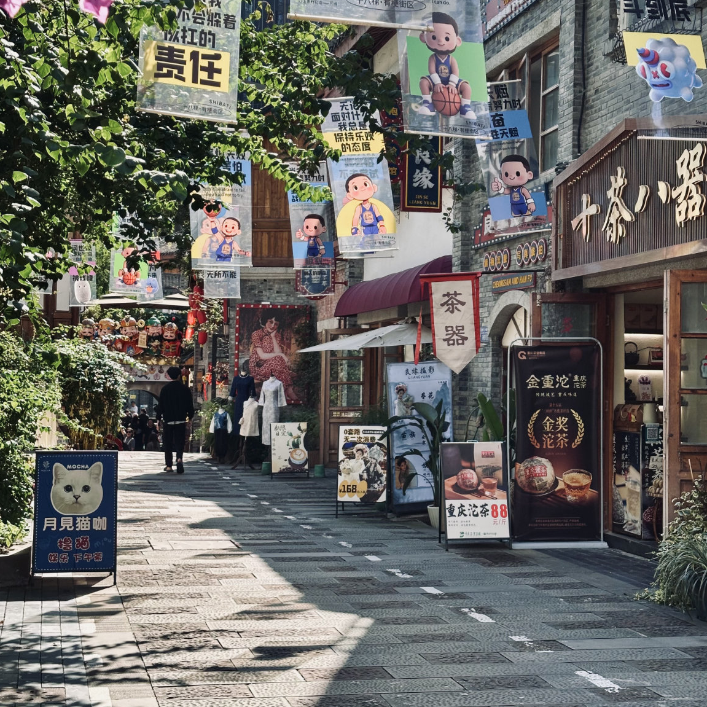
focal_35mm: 59
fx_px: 1363
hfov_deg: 29.1
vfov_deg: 29.1
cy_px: 336
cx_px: 347
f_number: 1.8
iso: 64
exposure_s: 1/1242
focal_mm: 6.9
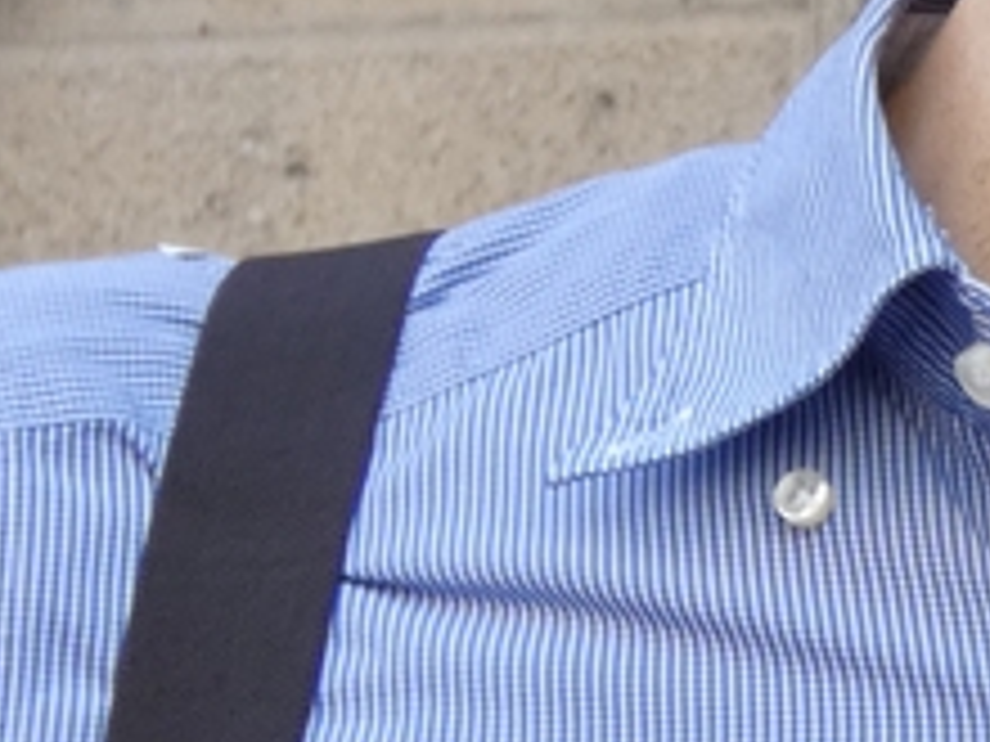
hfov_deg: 7.3
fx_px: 7493
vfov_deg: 5.7
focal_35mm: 262
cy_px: 333
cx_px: 1935
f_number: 3.8
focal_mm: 8.6
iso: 125
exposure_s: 1/80
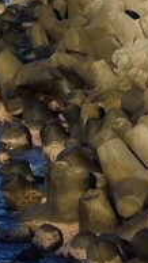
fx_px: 6019
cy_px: -73
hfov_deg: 1.4
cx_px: 926
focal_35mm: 862
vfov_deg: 2.5
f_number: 11
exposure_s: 1/250
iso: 200
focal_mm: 100
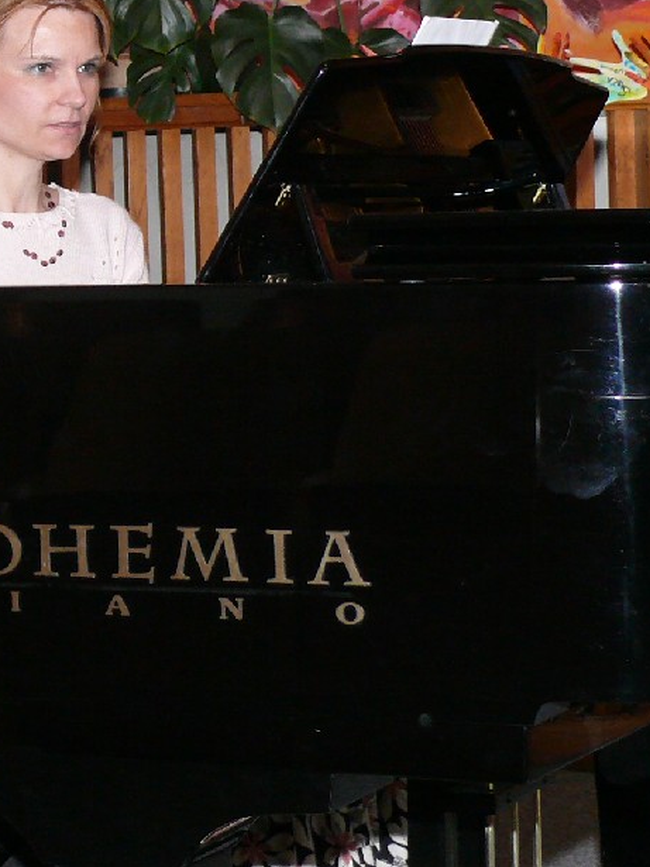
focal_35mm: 119
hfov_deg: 12.4
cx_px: 82
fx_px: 2980
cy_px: 244
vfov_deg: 16.5
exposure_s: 1/30
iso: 200
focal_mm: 10.1
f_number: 3.2
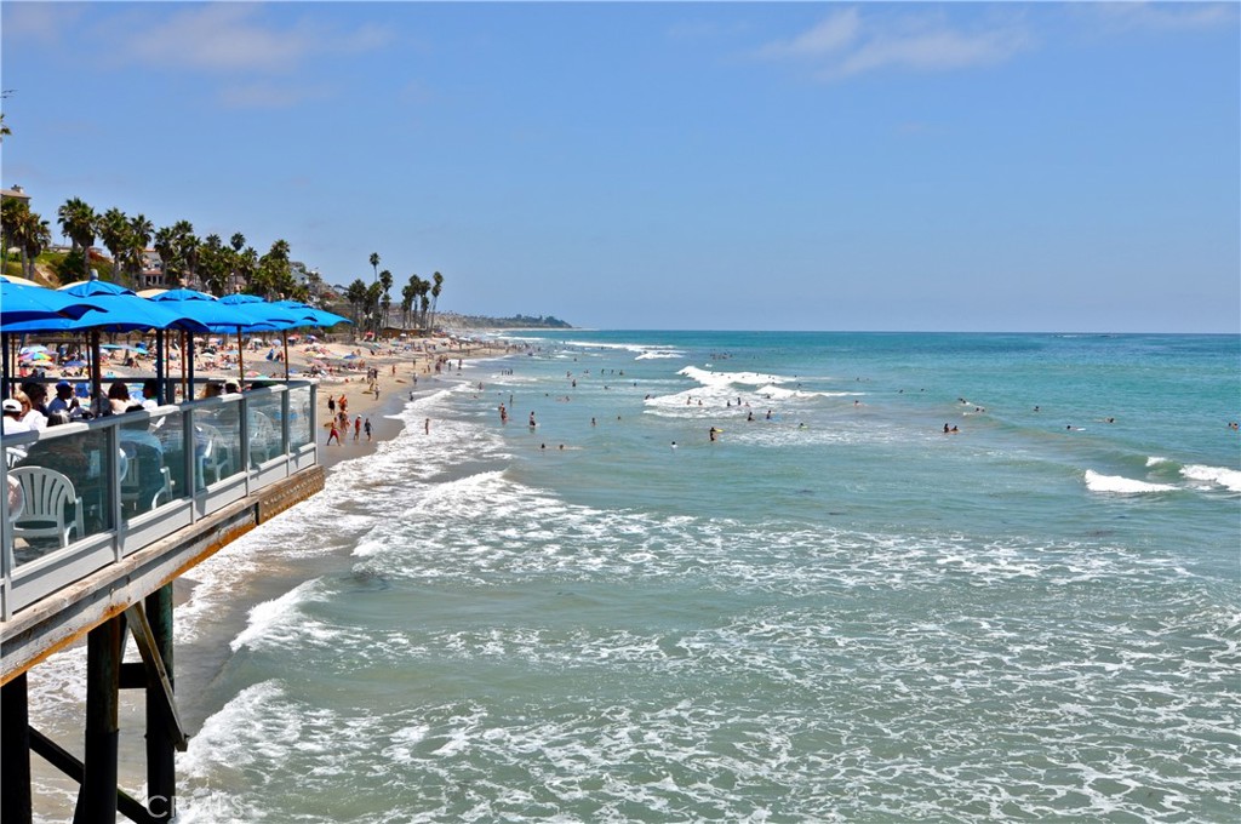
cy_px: 412
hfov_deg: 53.2
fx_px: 1239
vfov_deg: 36.8
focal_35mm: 36
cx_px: 620
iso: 200
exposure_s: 1/400
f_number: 10
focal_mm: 24
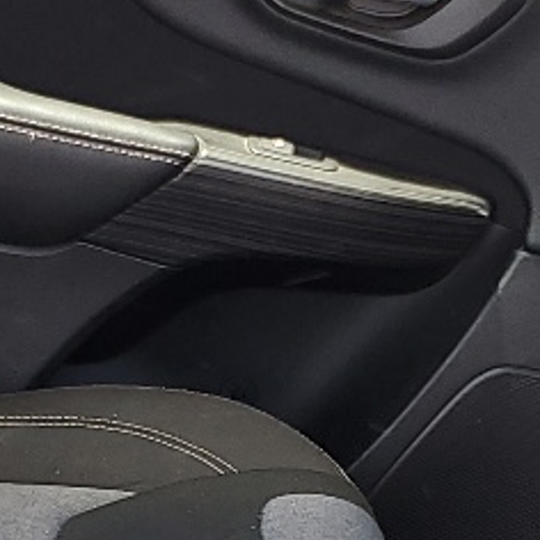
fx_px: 2753
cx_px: 334
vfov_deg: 11.1
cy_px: 503
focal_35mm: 156
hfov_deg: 11.2
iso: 50
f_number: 1.5
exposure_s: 1/60.2
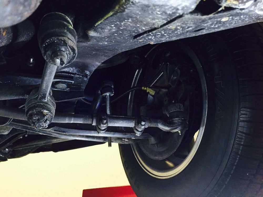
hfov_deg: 61.7
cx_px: 132
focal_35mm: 29
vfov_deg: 48.2
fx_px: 220
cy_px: 98
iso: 160
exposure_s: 1/30
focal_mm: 4.15
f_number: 2.2
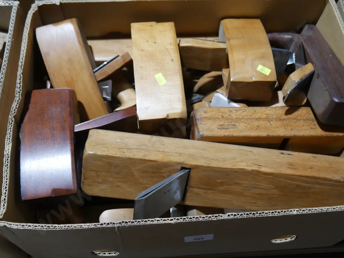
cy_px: 129
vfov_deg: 39.7
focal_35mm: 36
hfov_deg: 51.3
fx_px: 358
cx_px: 172
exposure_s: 1/60
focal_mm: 18
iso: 400
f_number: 4
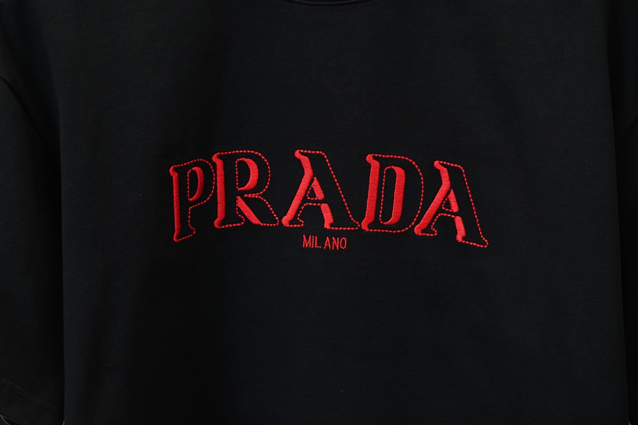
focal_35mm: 102
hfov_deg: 20.0
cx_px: 319
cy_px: 212
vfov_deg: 13.4
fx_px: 1808
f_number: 4
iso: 400
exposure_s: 1/125
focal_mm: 68
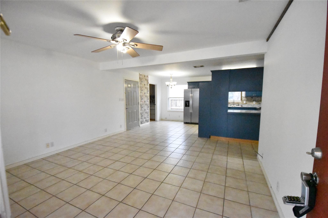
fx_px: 137
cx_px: 164
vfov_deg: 77.3
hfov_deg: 100.4
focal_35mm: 15
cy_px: 109
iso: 20000
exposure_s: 1/2000
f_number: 3.5
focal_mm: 10
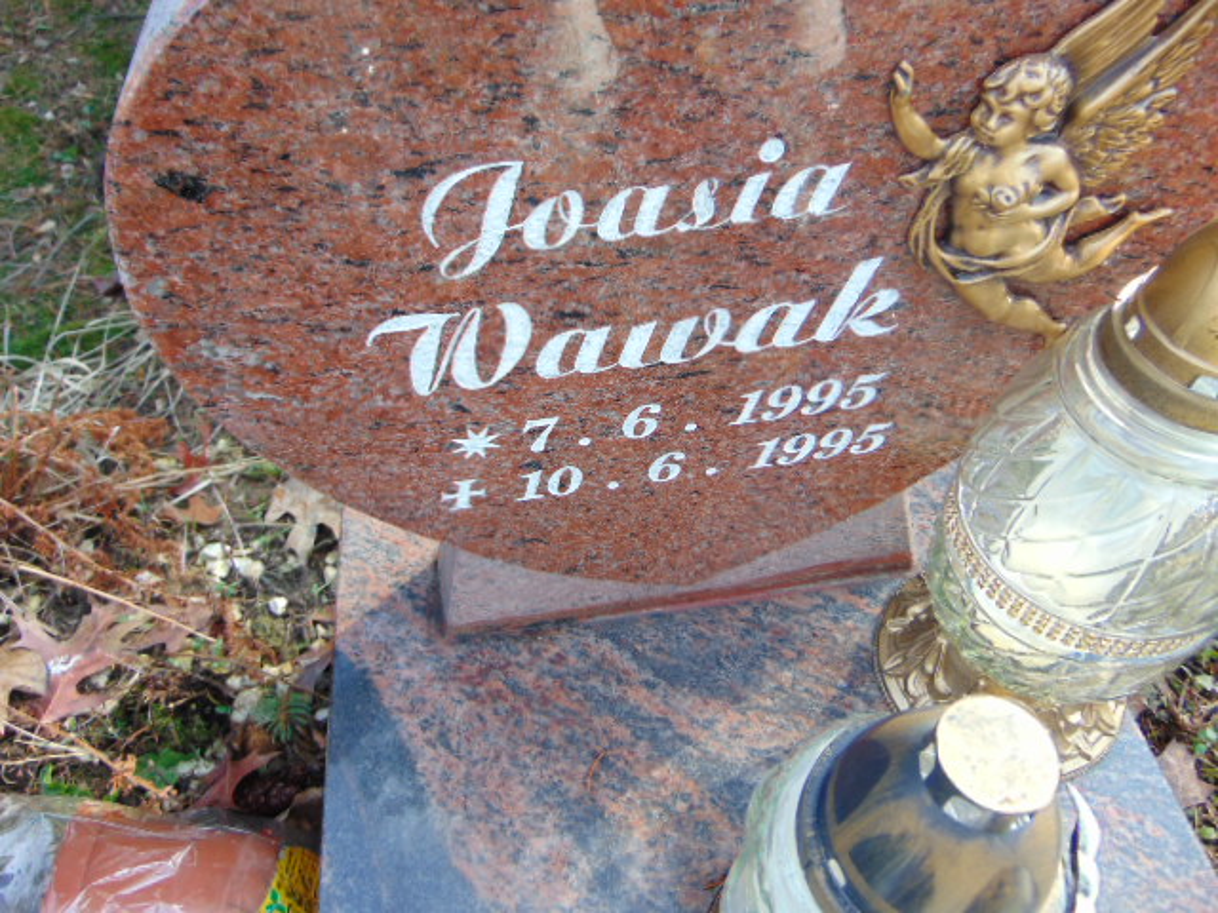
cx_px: 609
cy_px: 456
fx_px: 880
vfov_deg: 54.9
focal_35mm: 25
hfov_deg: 69.4
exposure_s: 1/100
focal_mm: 4.5
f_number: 3
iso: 80
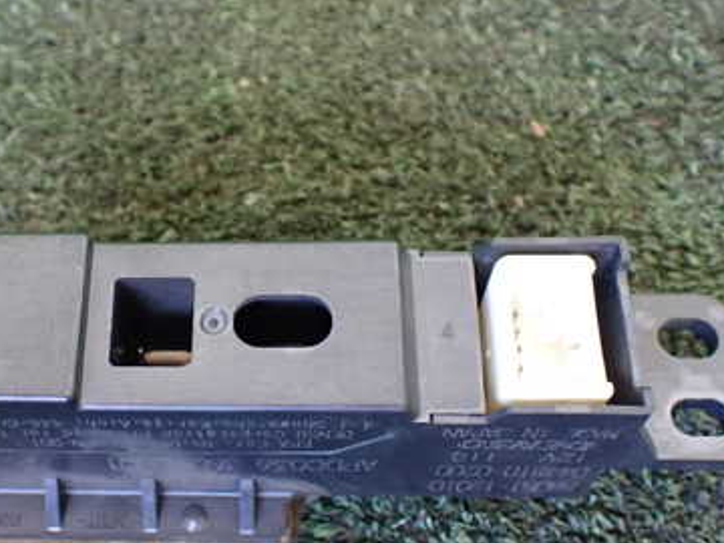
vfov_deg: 29.1
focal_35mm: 50
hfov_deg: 37.7
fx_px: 1046
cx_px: 225
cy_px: 320
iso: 800
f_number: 2.3
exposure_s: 1/40
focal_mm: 5.4
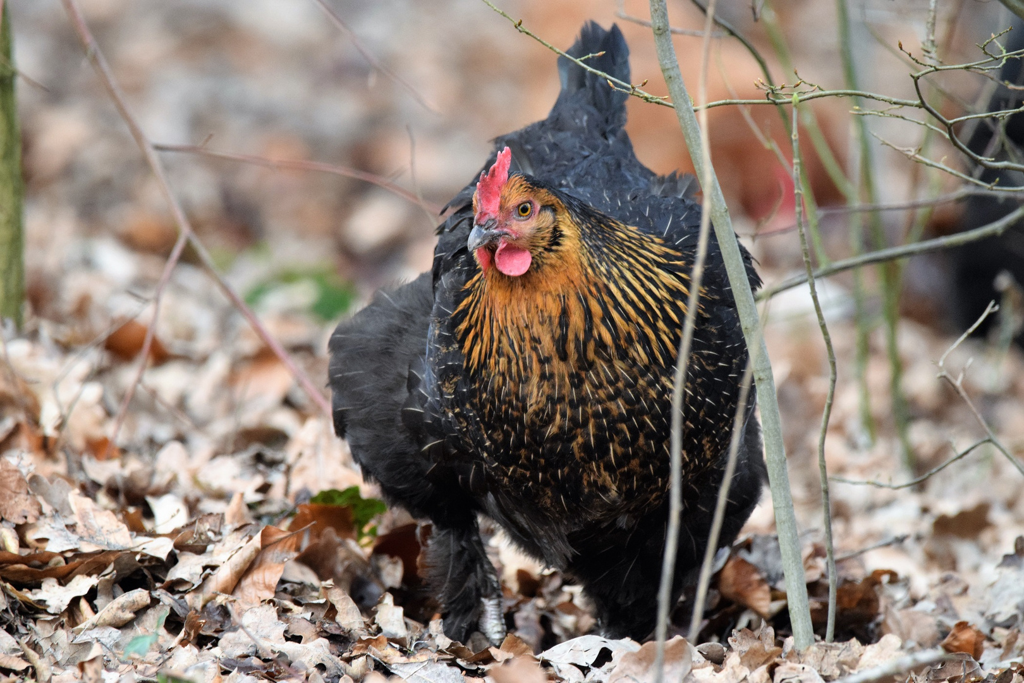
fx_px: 25598
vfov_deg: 1.5
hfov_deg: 2.3
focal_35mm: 900
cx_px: 512
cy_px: 342
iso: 2200
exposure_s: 1/500
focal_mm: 600
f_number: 6.3
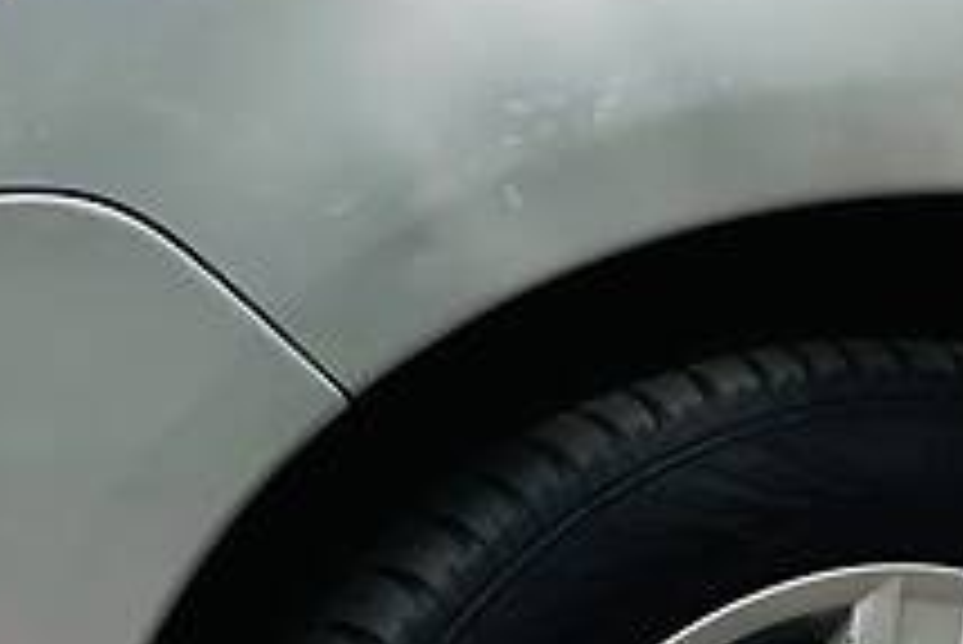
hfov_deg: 10.1
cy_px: 131
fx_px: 5407
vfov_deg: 6.8
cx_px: -54
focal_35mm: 202
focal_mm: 6
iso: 16
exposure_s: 1/240
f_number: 2.4
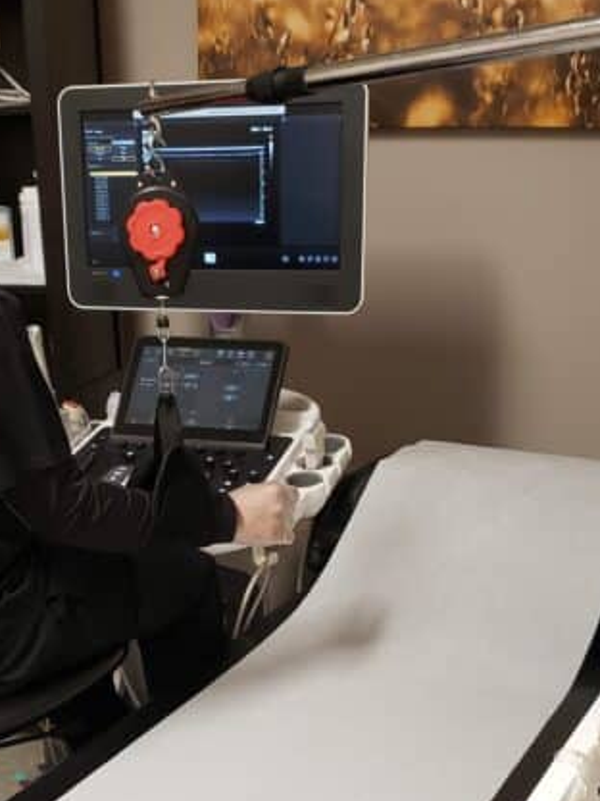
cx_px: 238
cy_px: 547
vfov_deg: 37.7
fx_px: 1156
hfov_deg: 29.0
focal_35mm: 50
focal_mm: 4.3
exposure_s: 1/60
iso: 250
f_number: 1.5
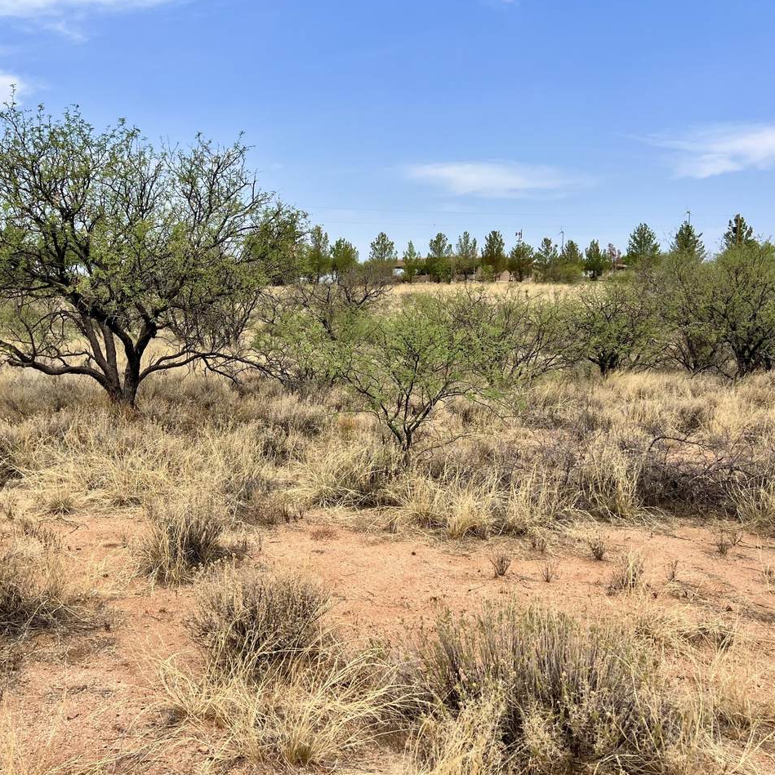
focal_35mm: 31
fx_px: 785
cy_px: 388
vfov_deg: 52.5
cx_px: 299
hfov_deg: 52.1
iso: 50
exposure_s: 1/3968
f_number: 1.5
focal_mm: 5.7
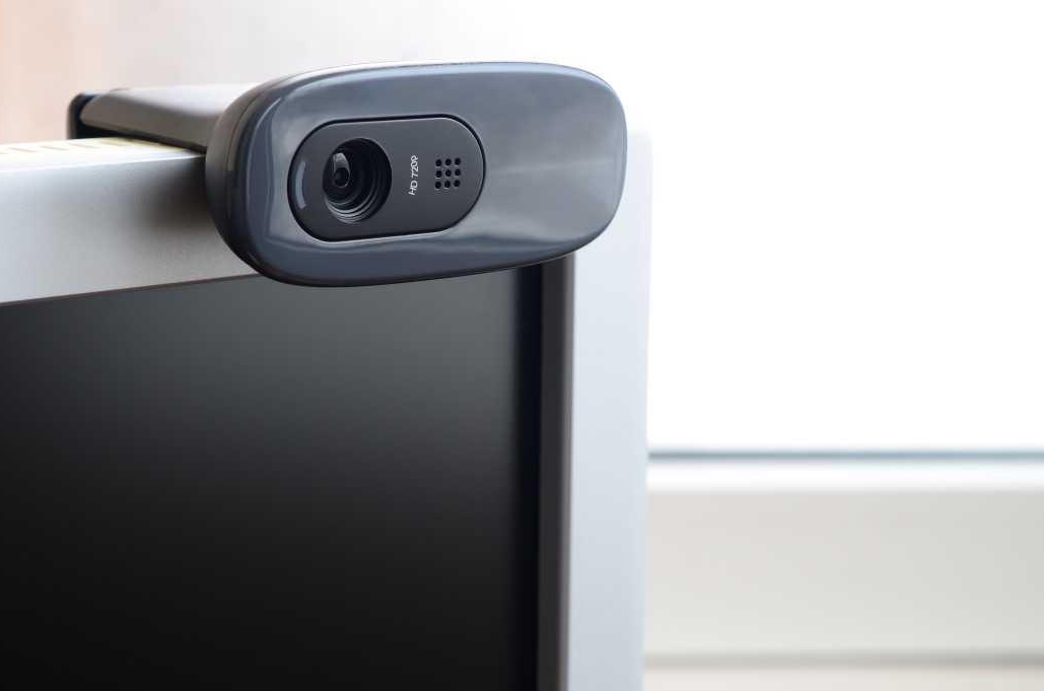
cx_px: 450
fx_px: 2025
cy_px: 347
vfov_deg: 19.4
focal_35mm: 70
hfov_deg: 28.9
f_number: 8
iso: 100
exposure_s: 1/1.3
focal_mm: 40
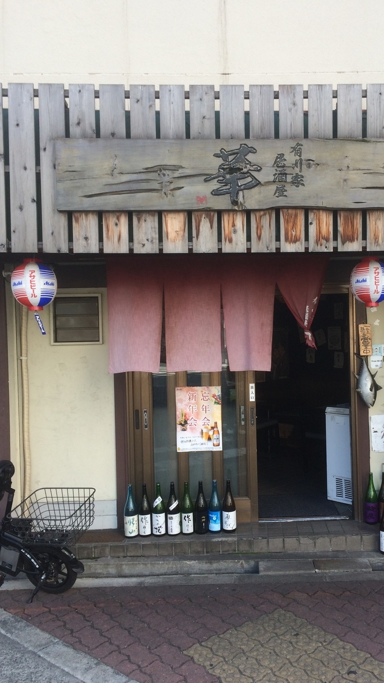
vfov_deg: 61.0
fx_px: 580
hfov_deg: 36.3
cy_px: 344
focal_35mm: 32
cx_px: 258
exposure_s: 1/376
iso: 32
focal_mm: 4.15
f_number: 2.2
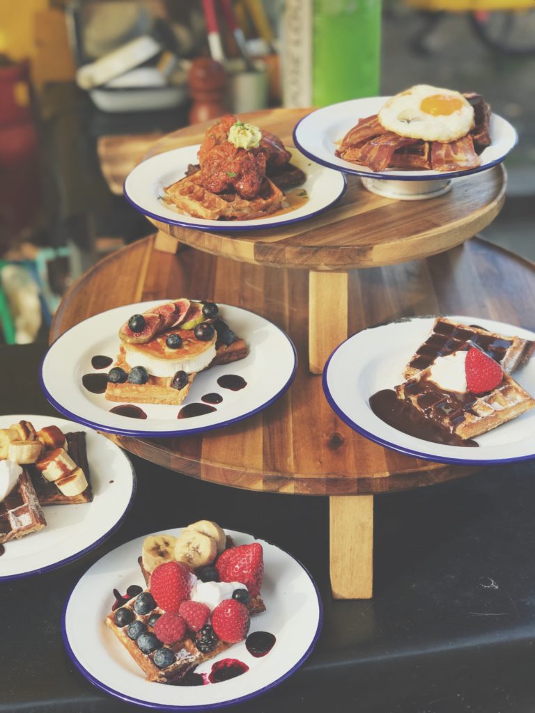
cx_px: 268
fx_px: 1175
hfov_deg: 25.7
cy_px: 356
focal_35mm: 57
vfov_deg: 33.8
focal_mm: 6.6
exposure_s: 1/132
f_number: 2.8
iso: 20
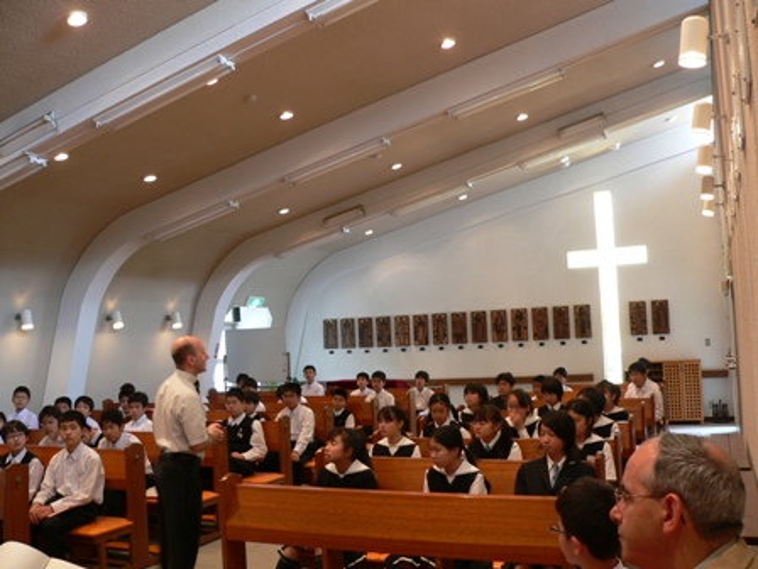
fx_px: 788
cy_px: 284
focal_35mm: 36
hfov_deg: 51.4
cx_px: 379
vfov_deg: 39.7
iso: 100
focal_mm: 6
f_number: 2.8
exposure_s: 1/10
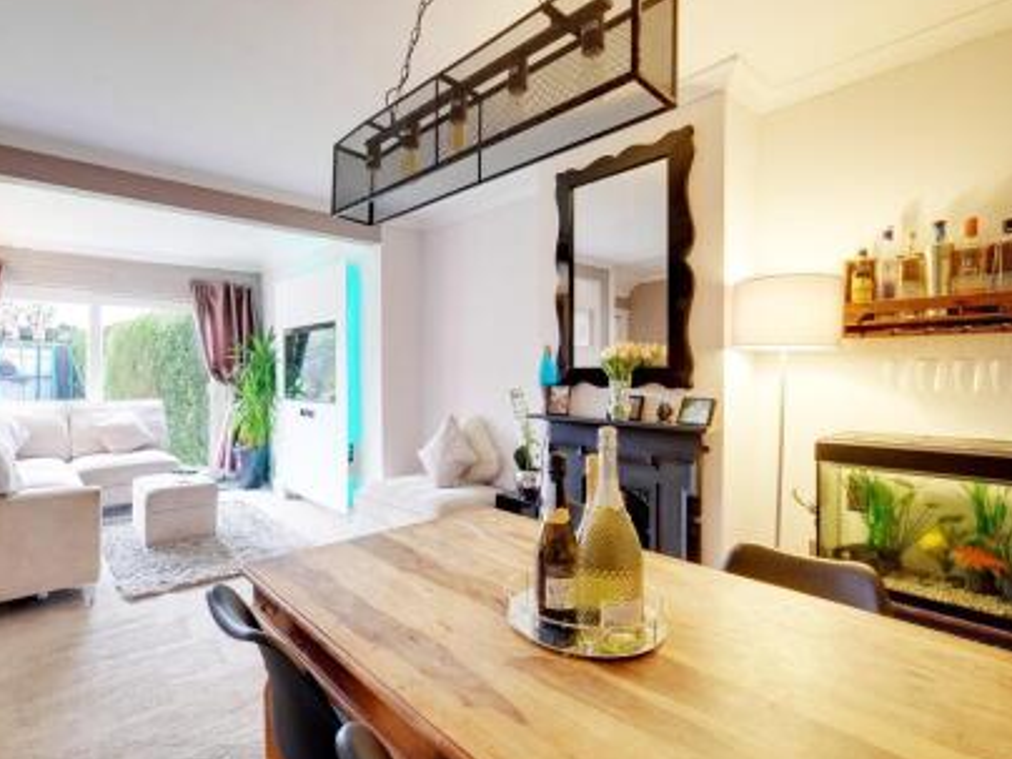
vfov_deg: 74.7
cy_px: 382
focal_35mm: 17
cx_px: 428
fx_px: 497
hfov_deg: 90.3
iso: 400
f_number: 9
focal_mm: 10
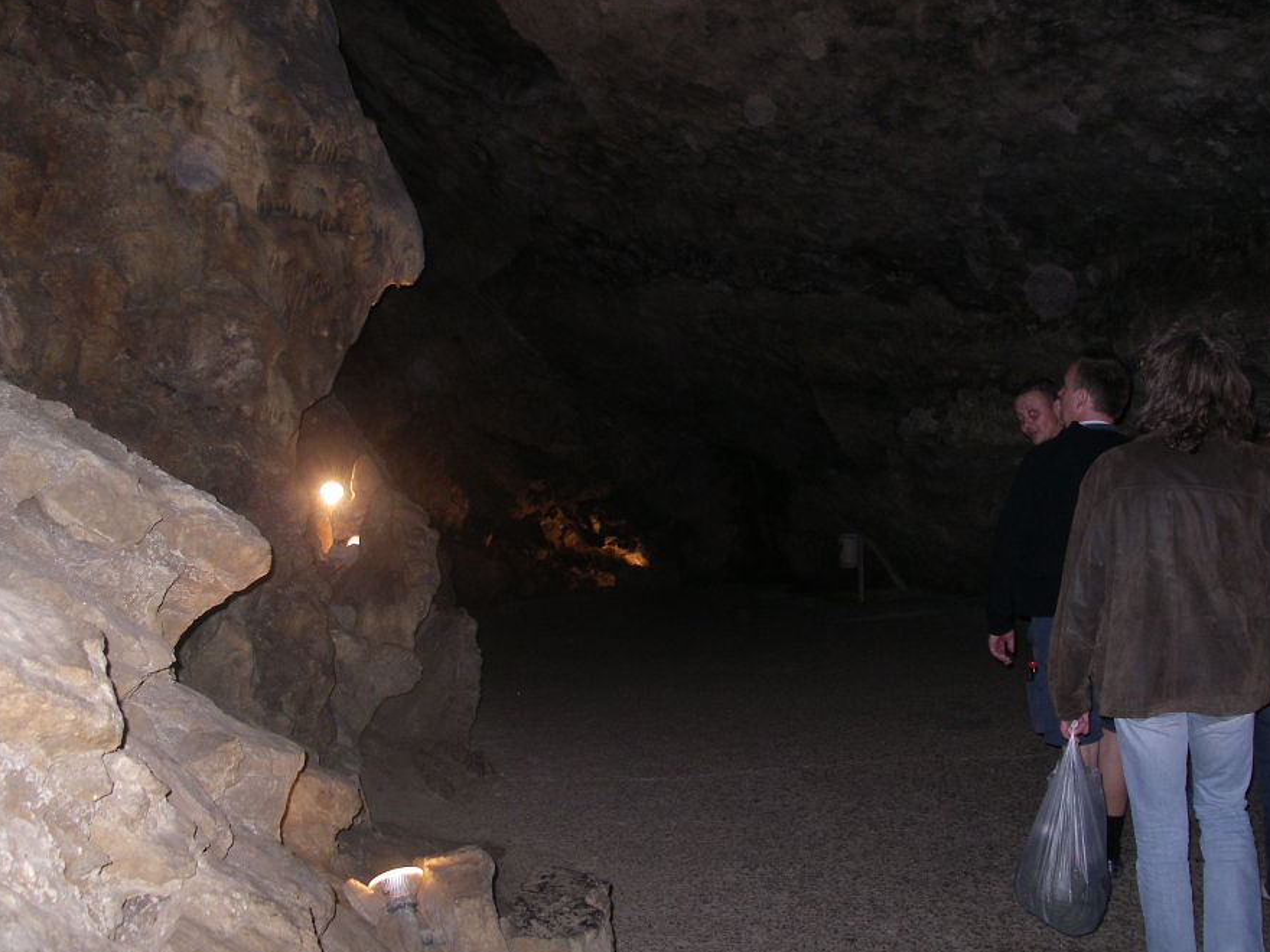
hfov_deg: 43.9
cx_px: 641
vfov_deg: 33.6
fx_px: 1578
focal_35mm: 43
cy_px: 431
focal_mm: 7.8
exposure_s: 1/40
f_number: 2.8
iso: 200
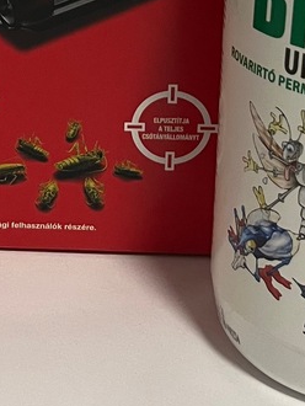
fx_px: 1232
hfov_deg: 13.8
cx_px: -46
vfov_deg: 17.1
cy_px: -184
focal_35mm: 105
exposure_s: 1/50
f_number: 1.6
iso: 160
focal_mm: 5.1
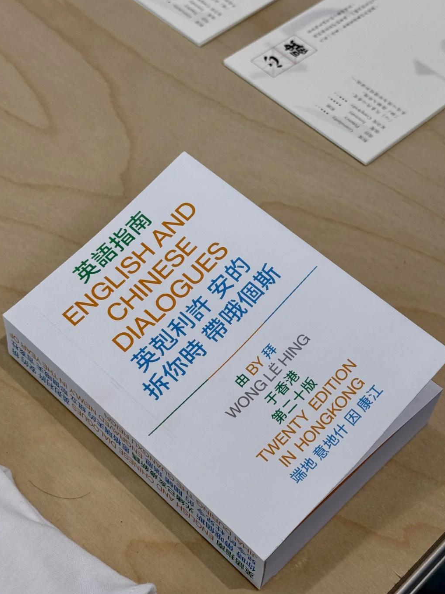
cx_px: 225
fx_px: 874
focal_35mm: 51
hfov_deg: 28.6
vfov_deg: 37.5
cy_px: 312
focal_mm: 6.76
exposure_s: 1/125
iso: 50
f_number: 1.78
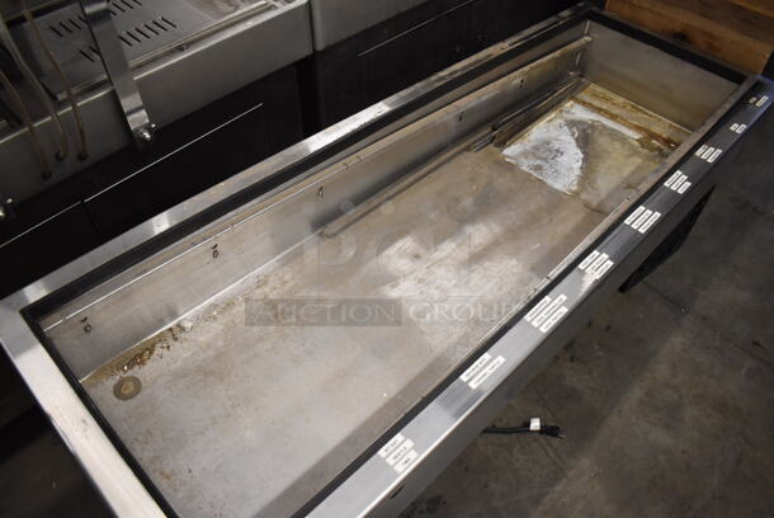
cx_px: 387
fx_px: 581
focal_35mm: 27
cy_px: 259
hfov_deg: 67.3
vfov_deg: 48.0
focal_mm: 18
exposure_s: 1/125
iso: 1800
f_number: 3.5
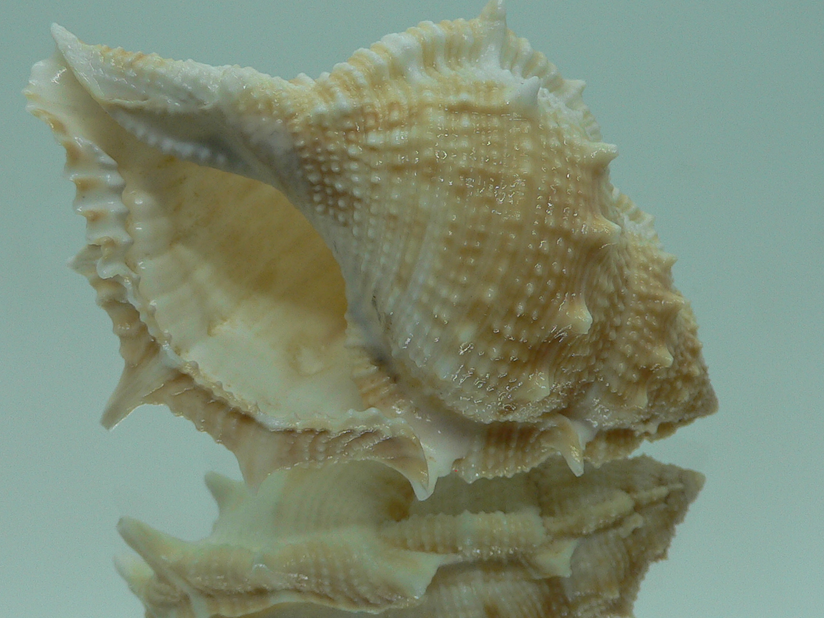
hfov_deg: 38.2
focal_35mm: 50
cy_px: 384
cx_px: 390
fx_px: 1190
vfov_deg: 29.0
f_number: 2.8
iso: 80
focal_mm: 4.6
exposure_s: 1/80
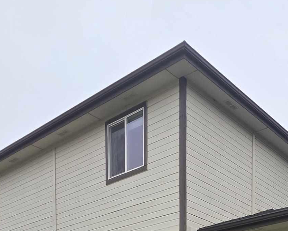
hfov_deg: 38.2
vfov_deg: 23.7
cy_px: 372
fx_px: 392
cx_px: 247
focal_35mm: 46
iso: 40
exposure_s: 1/545
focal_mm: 2.2
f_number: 1.9
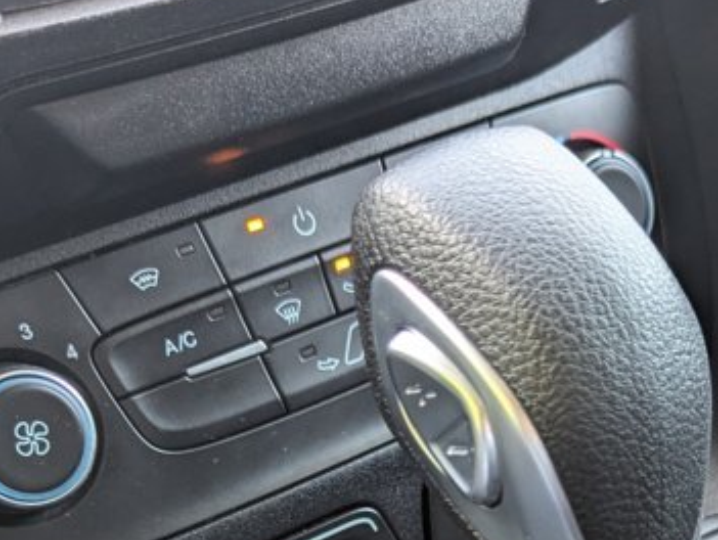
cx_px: 505
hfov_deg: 27.5
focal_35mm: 70
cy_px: 664
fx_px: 1453
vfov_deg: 19.7
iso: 101
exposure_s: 1/28.3
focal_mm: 6.81
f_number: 1.85
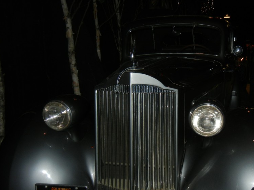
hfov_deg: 45.0
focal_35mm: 41
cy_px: 100
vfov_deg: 35.1
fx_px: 301
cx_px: 171
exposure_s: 1/30
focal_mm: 5.4
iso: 200
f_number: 3.5
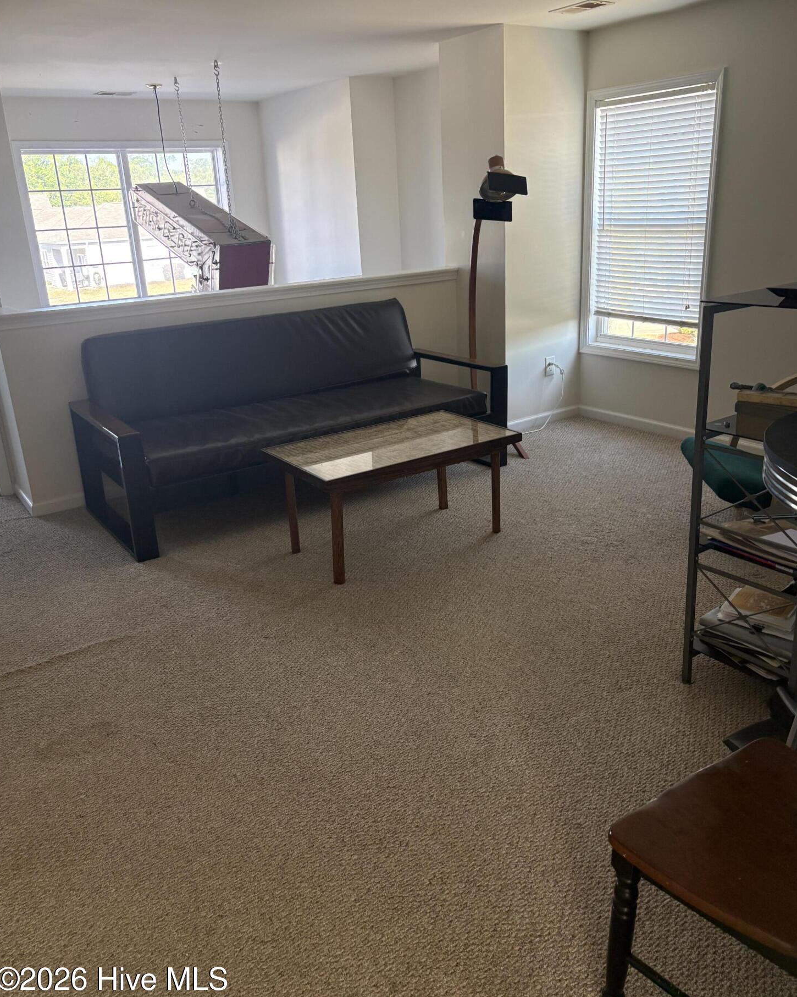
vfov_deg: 62.2
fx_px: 826
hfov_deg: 51.5
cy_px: 480
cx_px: 406
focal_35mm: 28
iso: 125
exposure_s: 1/100
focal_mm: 5.96
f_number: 1.6
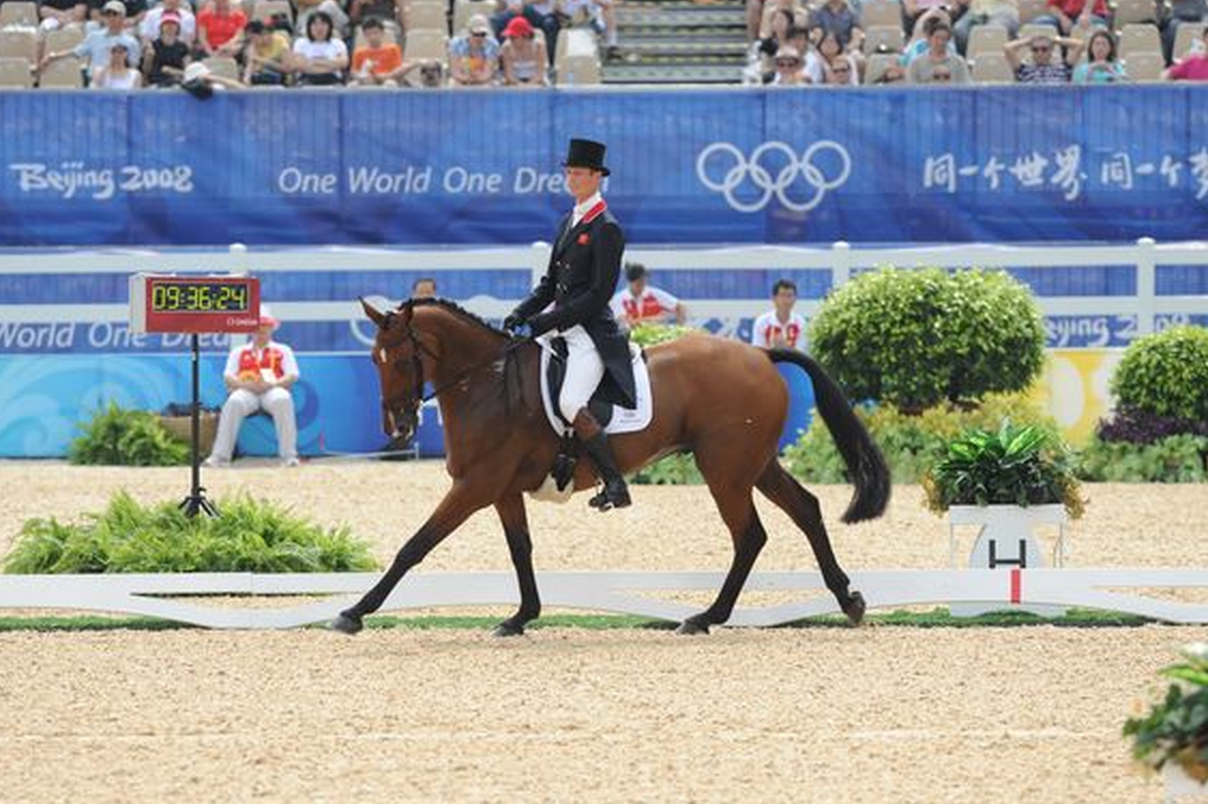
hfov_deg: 6.0
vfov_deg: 4.0
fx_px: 11438
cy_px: 427
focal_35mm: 341
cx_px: 539
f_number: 5
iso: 640
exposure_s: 1/2500
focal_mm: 300
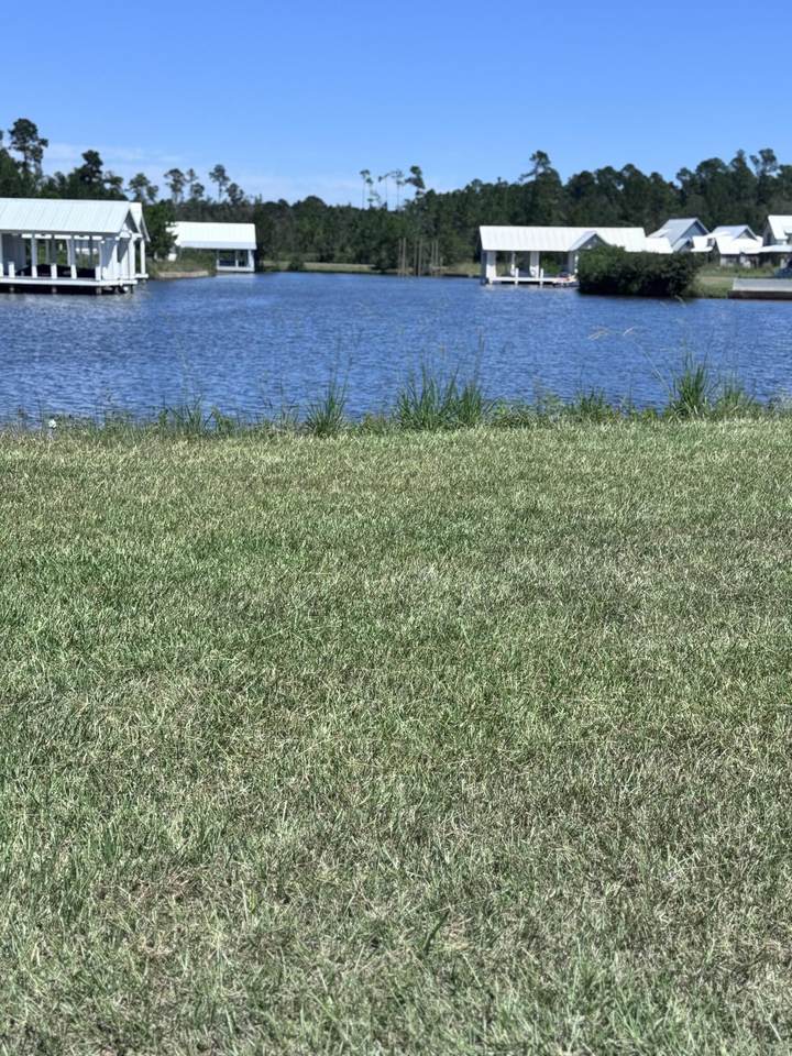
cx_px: 396
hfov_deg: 30.3
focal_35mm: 48
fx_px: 1464
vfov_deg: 39.7
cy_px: 528
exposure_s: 1/4975
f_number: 1.78
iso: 64
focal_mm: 6.76
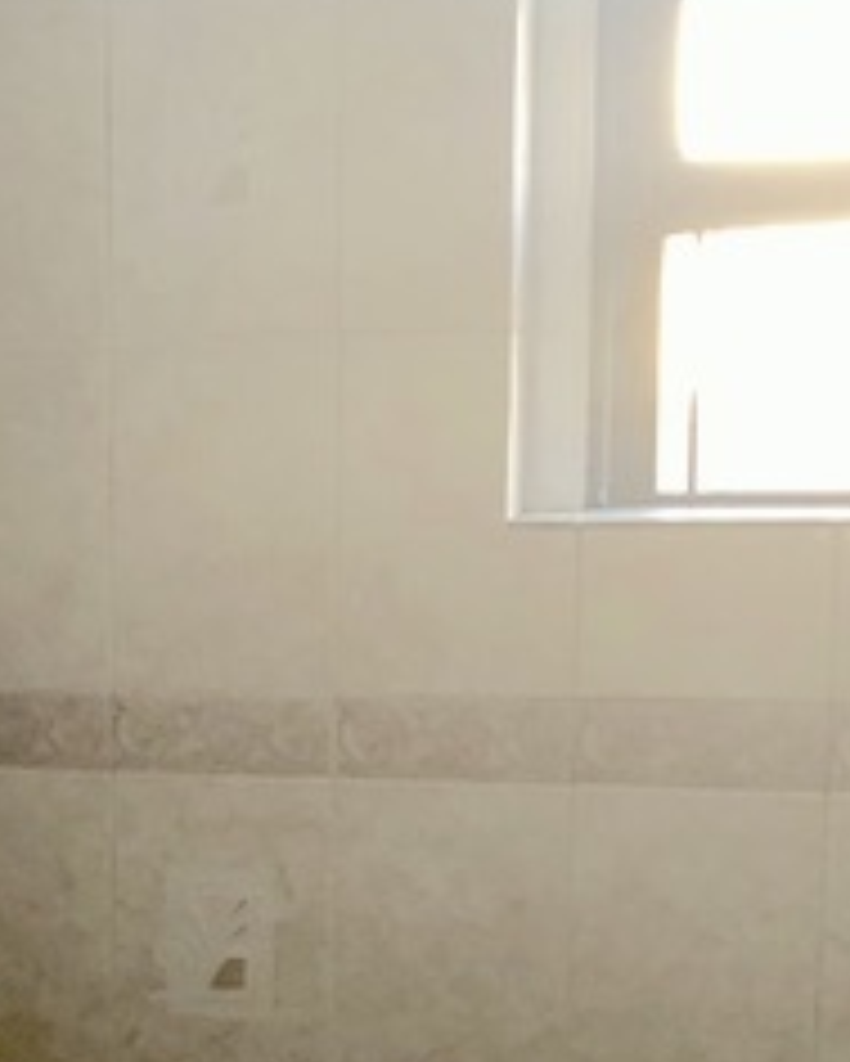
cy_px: 976
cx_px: -121
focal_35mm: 92
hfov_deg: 16.2
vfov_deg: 20.3
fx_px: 2891
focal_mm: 3.99
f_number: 1.8
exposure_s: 1/60
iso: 250
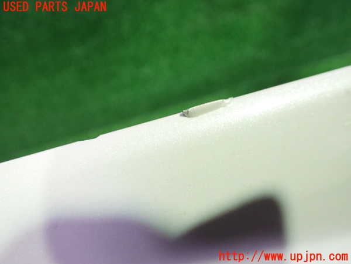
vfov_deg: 46.8
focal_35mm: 30
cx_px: 176
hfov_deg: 60.0
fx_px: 304
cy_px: 132
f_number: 2.3
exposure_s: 1/60
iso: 800
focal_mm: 5.4
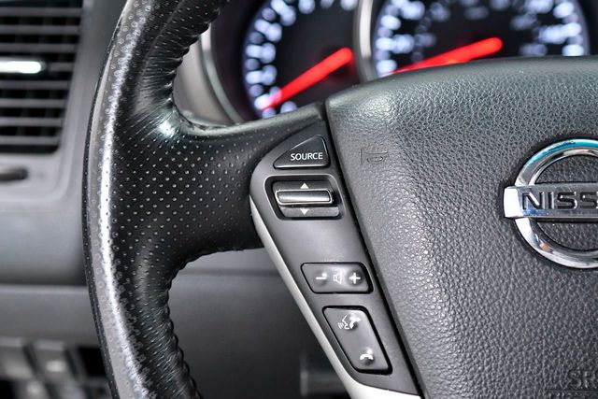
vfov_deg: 18.9
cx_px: 299
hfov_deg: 28.1
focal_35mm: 72
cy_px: 200
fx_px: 1196
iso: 2500
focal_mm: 48
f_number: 4.5
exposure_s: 1/125
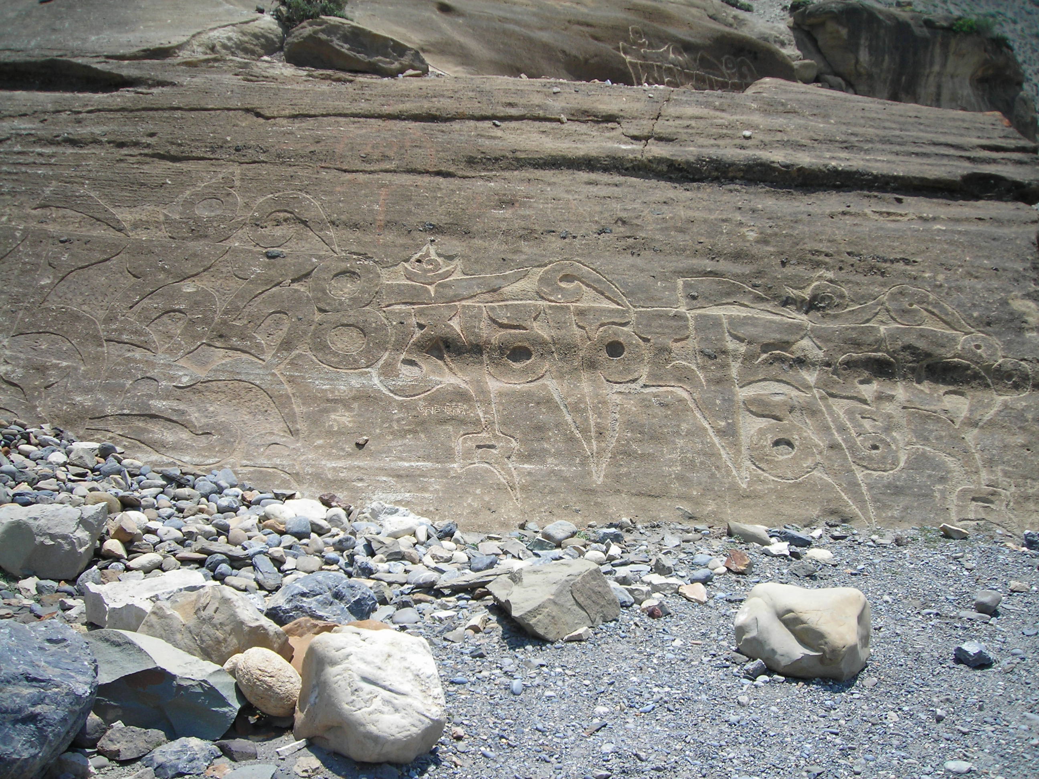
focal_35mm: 38
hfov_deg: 49.0
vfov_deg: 37.7
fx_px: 1141
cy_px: 390
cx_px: 520
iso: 50
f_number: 6.4
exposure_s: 1/148
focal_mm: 6.3
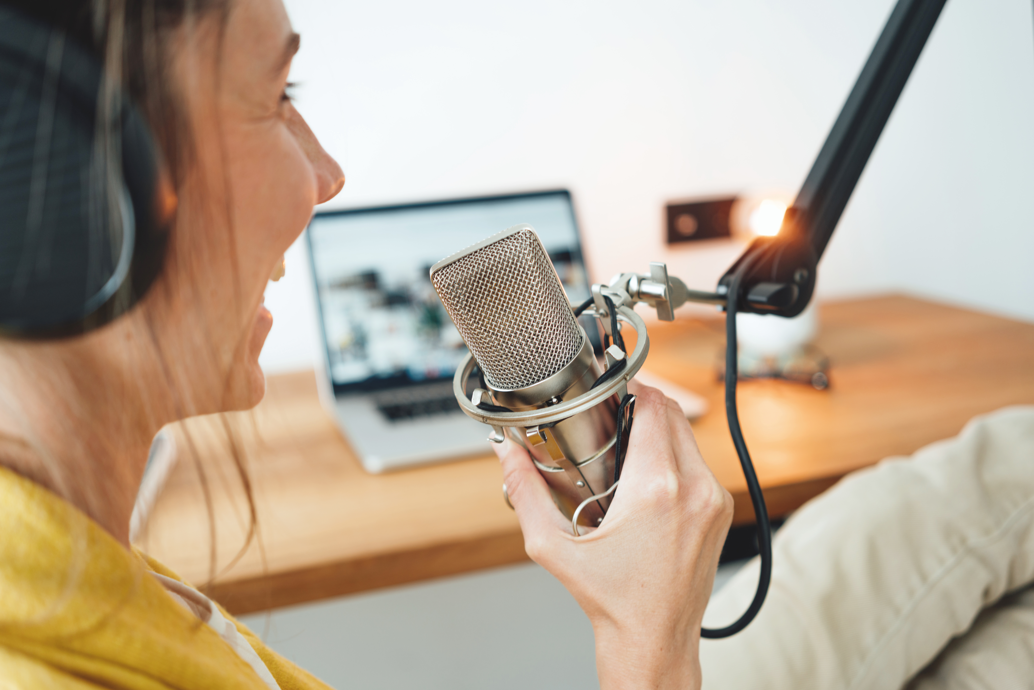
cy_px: 345
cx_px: 517
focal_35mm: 35
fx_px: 1005
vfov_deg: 37.9
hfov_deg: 54.4
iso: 80
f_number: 2.8
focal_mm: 35
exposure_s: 1/60
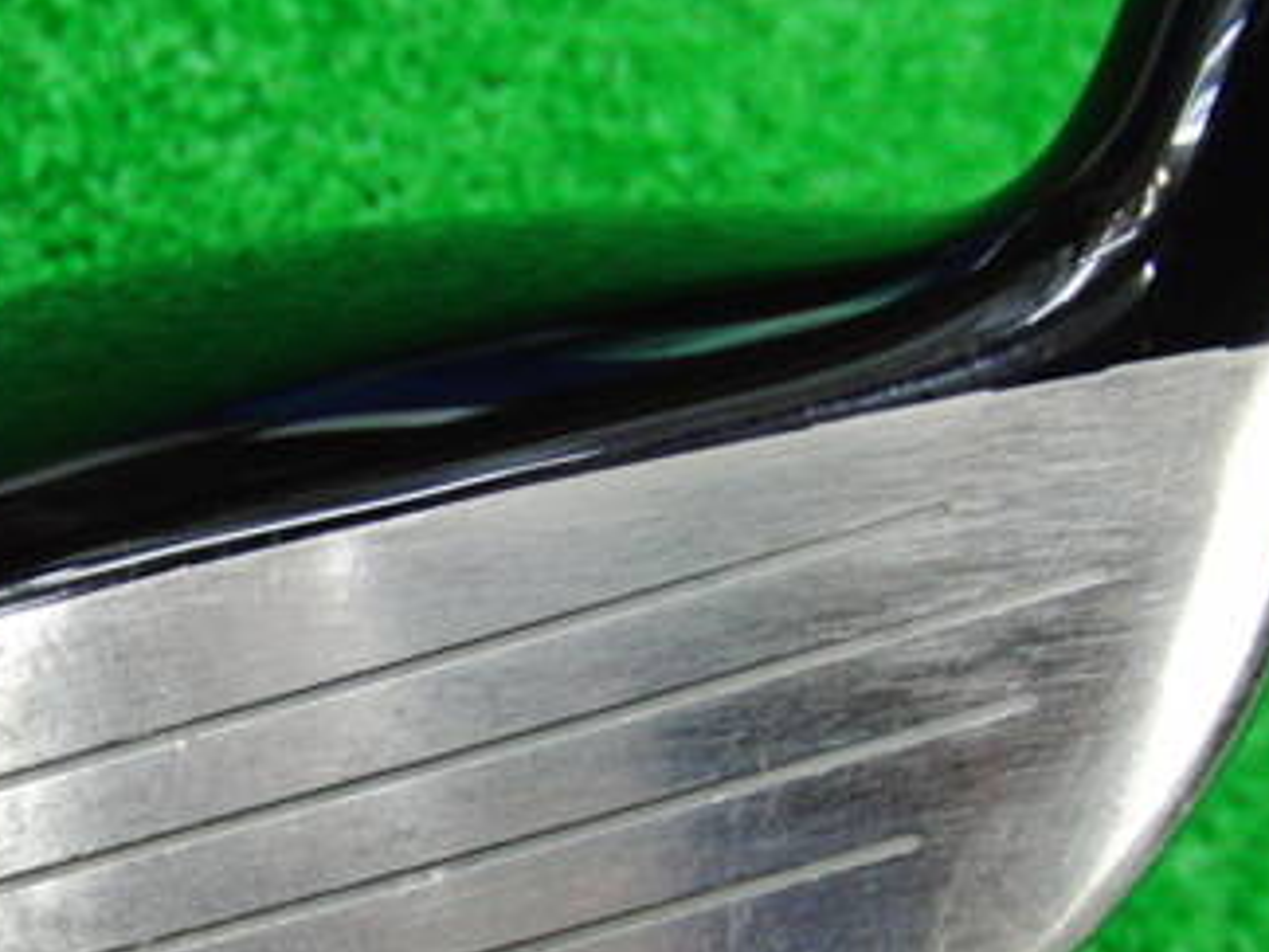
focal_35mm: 73
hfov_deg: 26.5
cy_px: 740
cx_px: 380
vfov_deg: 20.0
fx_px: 2676
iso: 400
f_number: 3.6
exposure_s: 1/20
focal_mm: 6.42
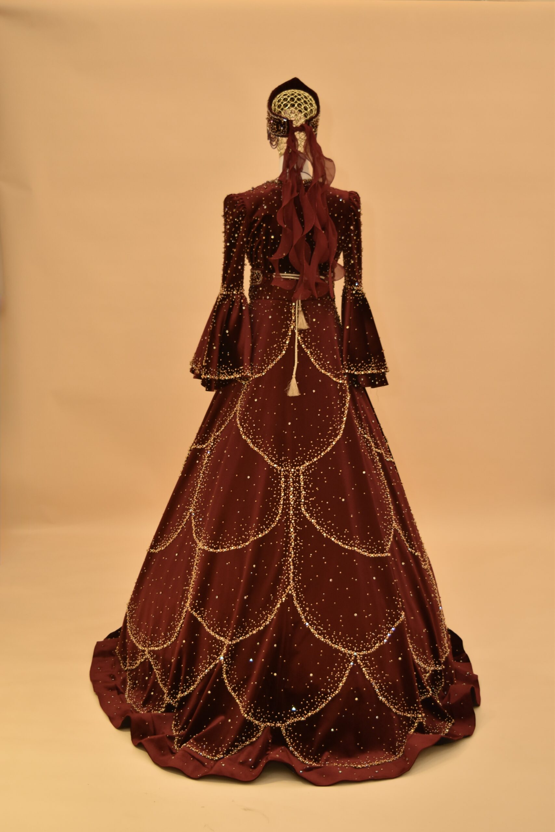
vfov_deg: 46.4
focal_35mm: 42
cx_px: 278
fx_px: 971
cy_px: 416
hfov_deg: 31.9
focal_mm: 28
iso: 400
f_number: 4.5
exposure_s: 1/100
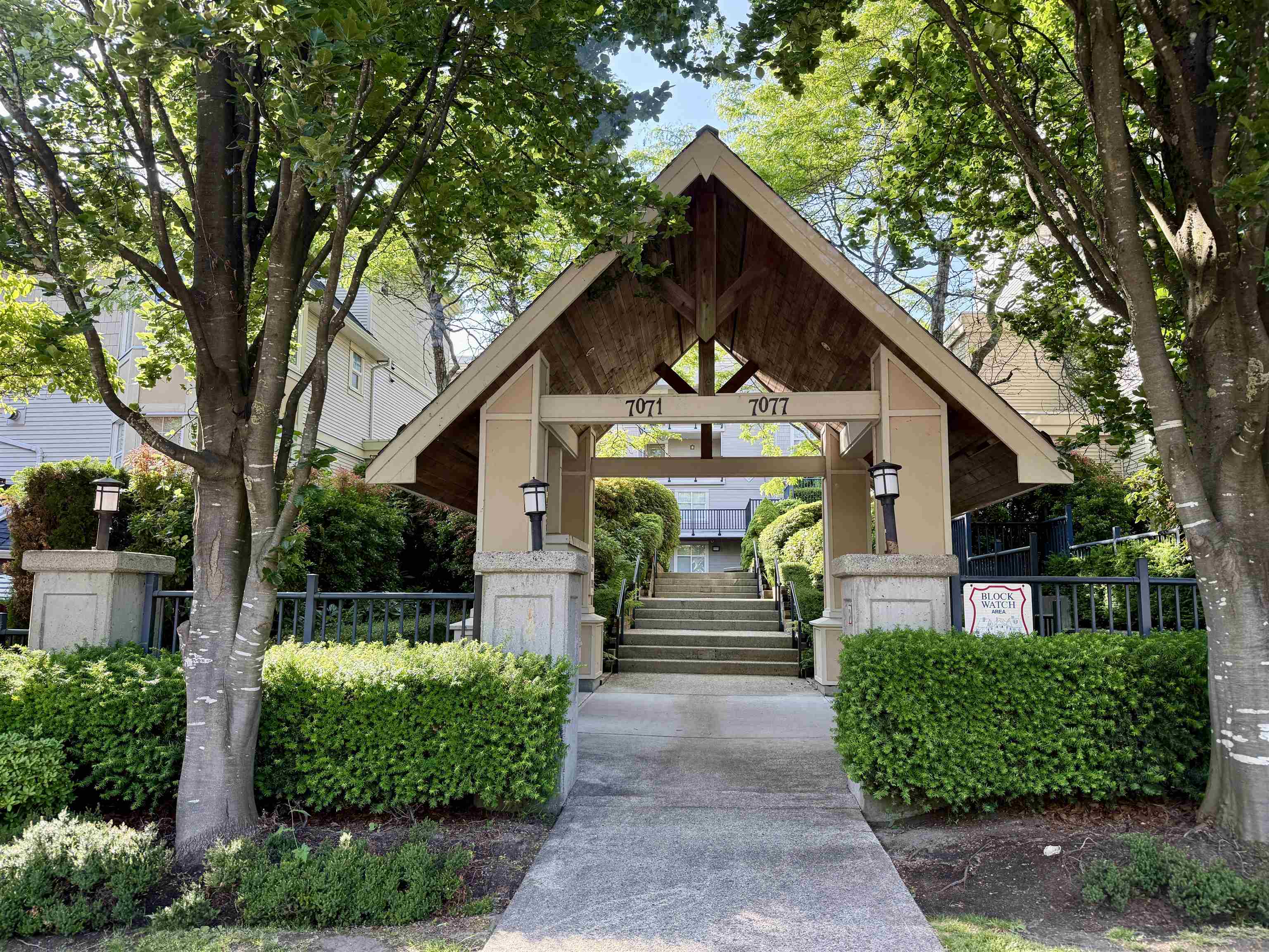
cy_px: 476
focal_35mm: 24
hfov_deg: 71.6
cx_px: 634
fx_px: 880
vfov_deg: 56.8
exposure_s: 1/325
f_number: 1.78
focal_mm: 6.76
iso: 100
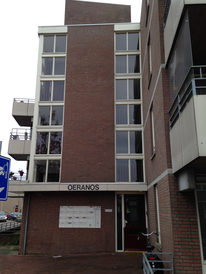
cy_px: 137
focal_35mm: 33
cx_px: 103
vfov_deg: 55.4
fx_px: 262
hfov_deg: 42.9
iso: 50
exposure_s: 1/141
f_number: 2.4
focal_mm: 4.12
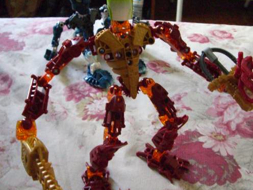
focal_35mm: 49
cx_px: 139
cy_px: 105
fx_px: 358
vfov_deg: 29.7
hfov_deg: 38.9
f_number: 2.7
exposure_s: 1/40
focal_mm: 6.2
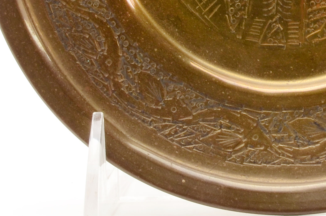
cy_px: -78
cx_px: 289
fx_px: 2346
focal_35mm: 260
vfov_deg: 5.2
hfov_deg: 7.9
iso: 100
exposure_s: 1/160
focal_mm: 55
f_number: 16
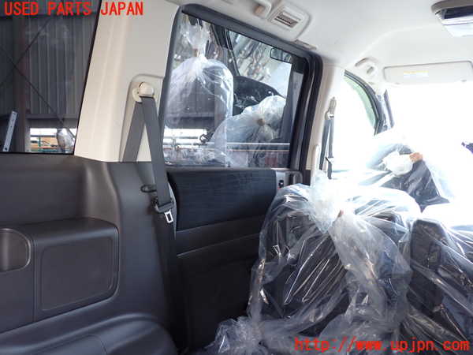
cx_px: 236
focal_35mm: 30
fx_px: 410
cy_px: 178
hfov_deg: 60.0
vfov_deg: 46.8
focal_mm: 5.4
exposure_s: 1/40
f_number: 2.3
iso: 200
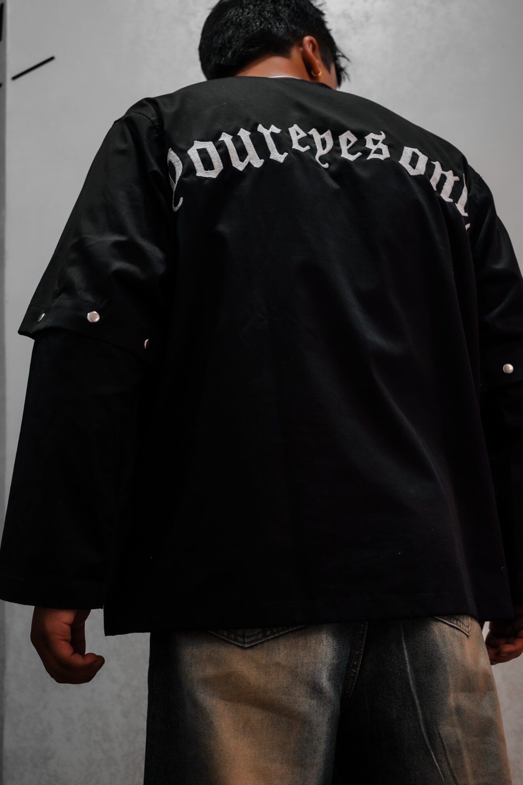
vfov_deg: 38.8
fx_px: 1115
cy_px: 387
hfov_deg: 26.4
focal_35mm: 51
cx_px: 290
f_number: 2.8
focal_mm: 26.6
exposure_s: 1/50
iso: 80
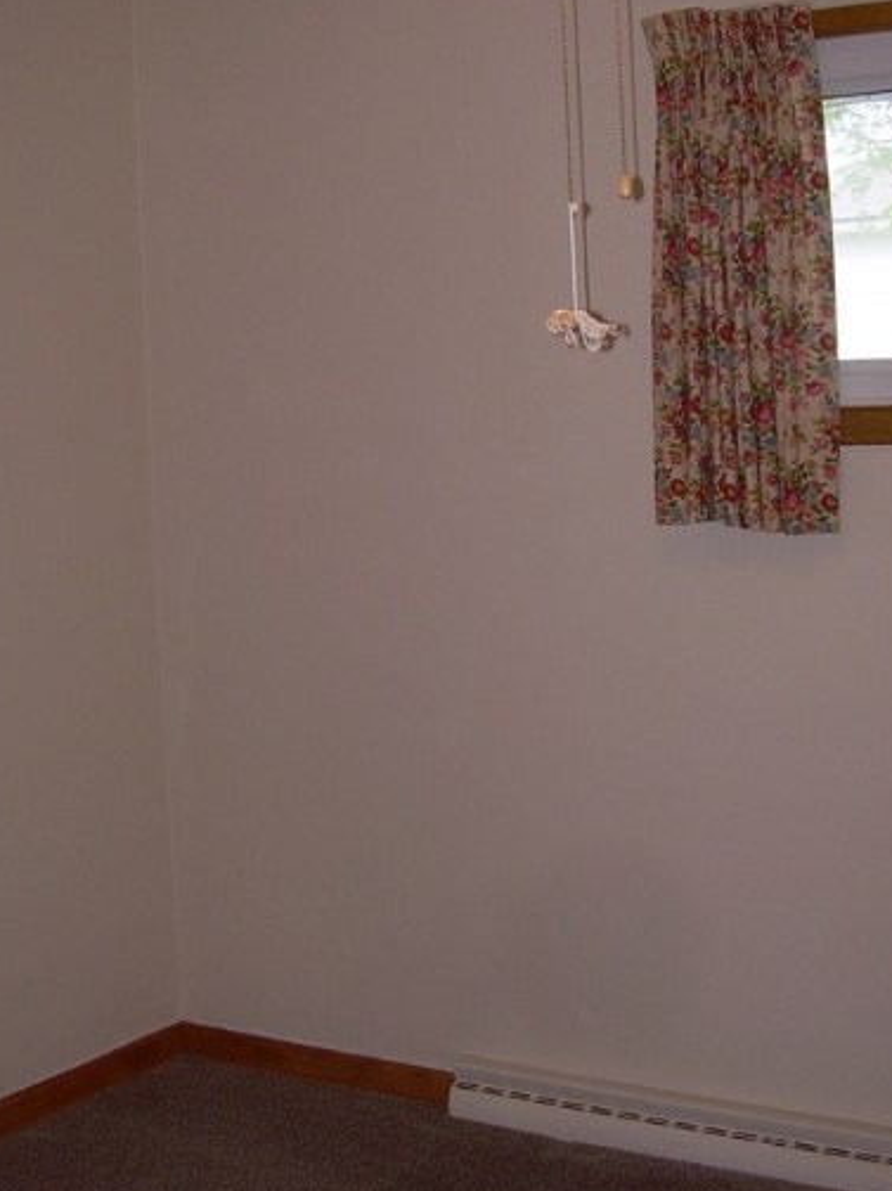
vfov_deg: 33.2
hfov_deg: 25.2
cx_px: 360
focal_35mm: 58
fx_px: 1994
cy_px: 519
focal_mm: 6.3
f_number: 2.8
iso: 50
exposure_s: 1/60
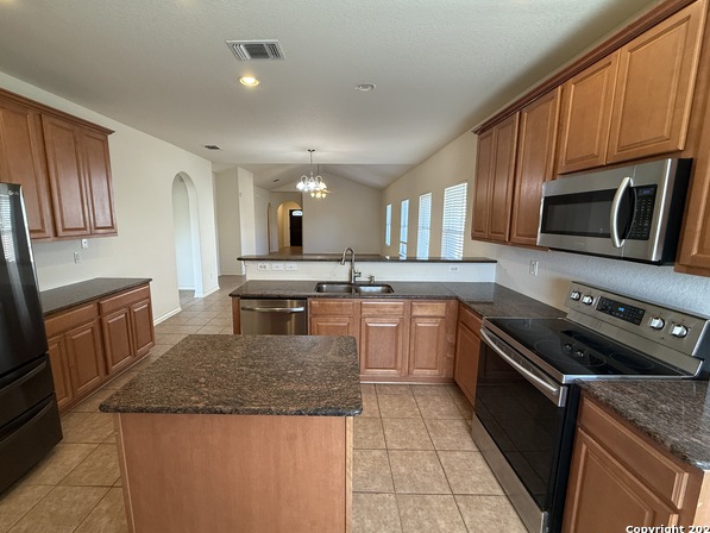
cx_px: 340
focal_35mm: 15
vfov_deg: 81.8
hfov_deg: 98.1
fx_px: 308
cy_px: 265
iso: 250
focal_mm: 2.22
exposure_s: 1/120
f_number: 2.2
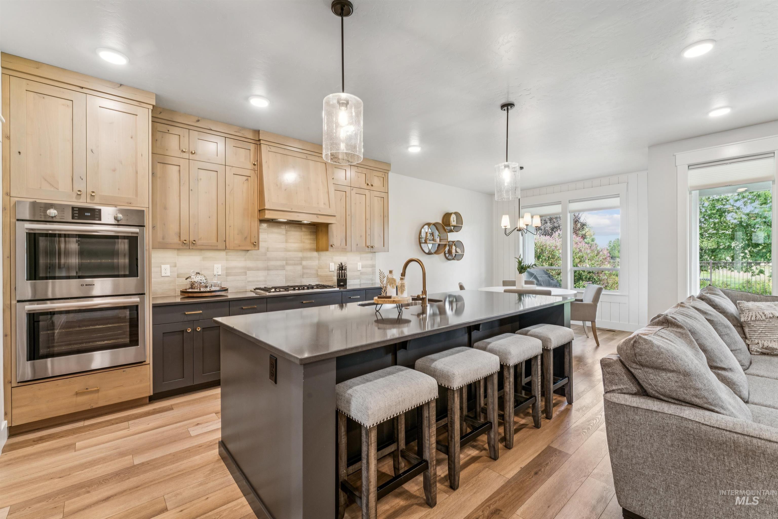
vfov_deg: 75.5
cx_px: 389
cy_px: 260
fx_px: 335
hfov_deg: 98.5
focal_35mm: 16
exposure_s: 1/6
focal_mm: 15.5
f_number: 13
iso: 400
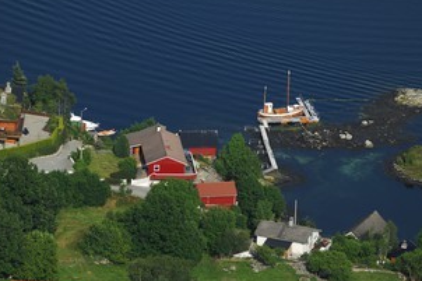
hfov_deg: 4.9
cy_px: 176
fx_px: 4897
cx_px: 164
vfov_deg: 3.3
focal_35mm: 418
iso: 100
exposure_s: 1/1000
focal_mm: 200
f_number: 4
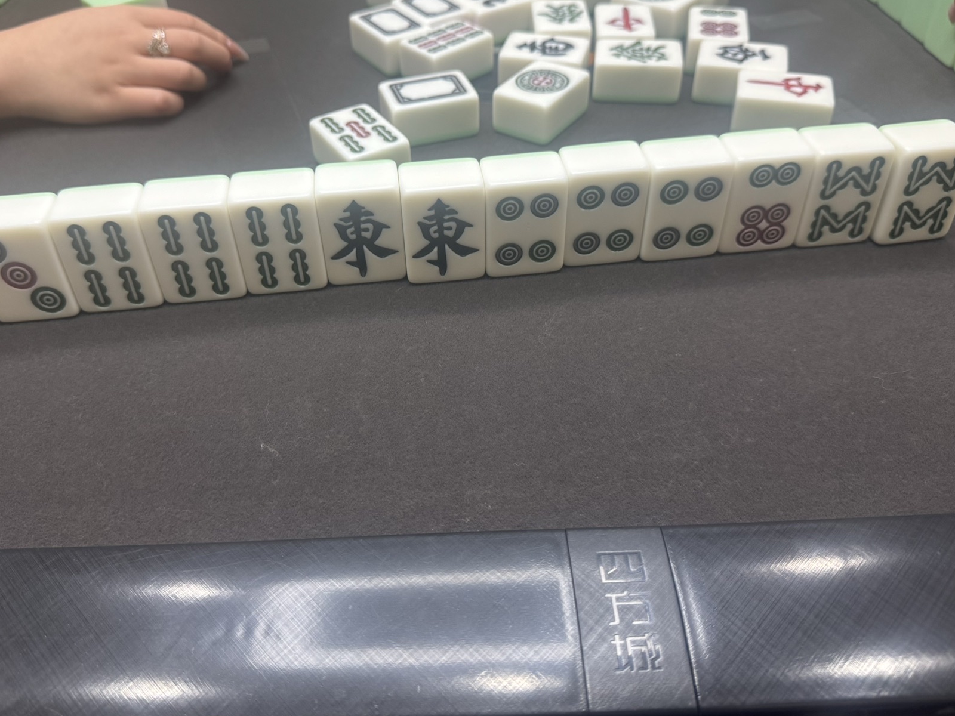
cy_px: 301
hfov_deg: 59.9
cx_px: 459
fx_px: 828
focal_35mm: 30
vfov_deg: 46.6
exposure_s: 1/121
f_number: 1.78
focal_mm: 6.76
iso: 200
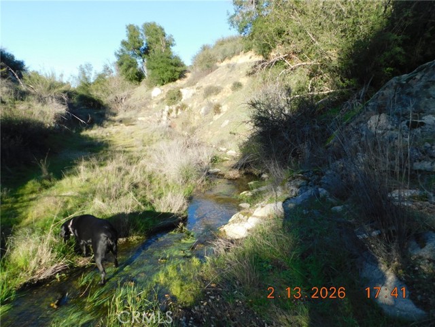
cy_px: 164
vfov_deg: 58.9
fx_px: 289
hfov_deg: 73.9
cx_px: 218
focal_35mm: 23
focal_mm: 4
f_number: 3
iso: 125
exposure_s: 1/500
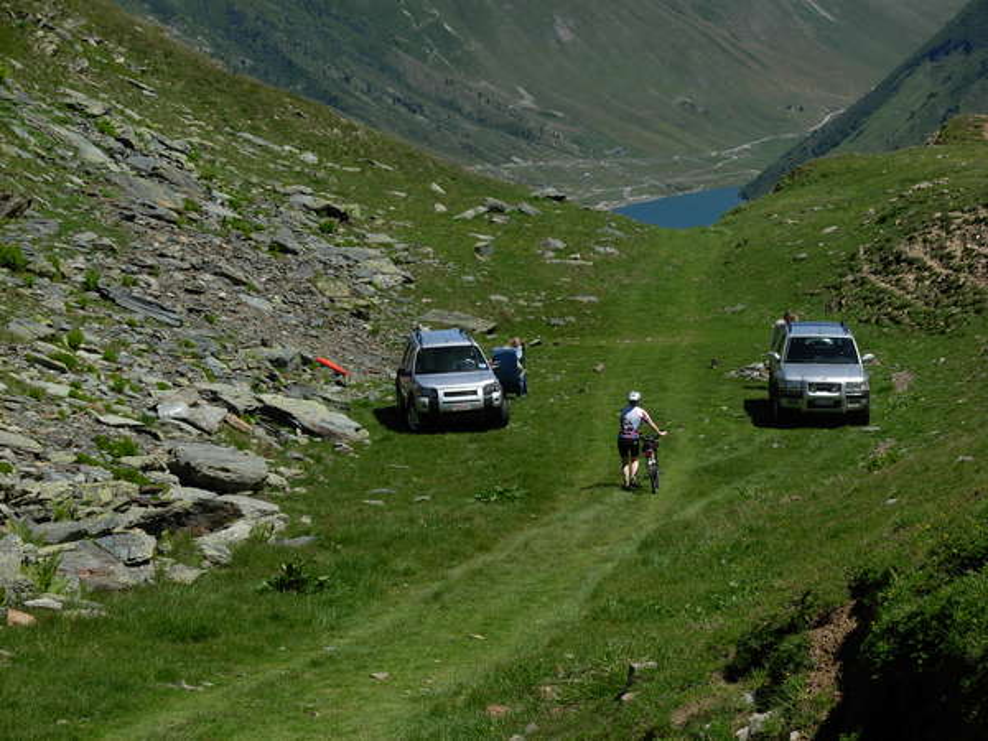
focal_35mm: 104
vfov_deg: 14.2
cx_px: 494
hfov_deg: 18.9
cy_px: 370
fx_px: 2968
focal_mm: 17.2
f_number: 6.8
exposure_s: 1/418
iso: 79
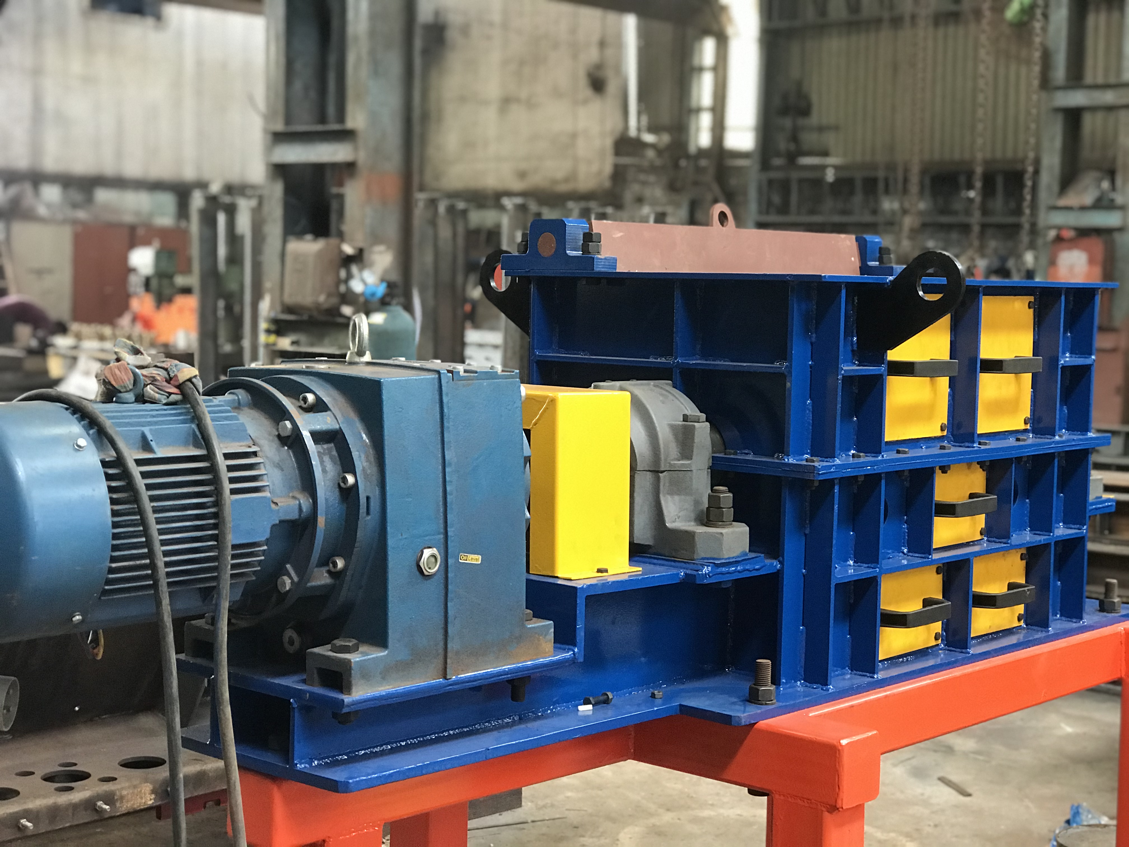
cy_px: 424
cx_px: 564
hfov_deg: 33.8
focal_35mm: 57
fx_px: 1859
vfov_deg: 25.7
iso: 200
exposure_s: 1/50
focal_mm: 6.6
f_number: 2.8
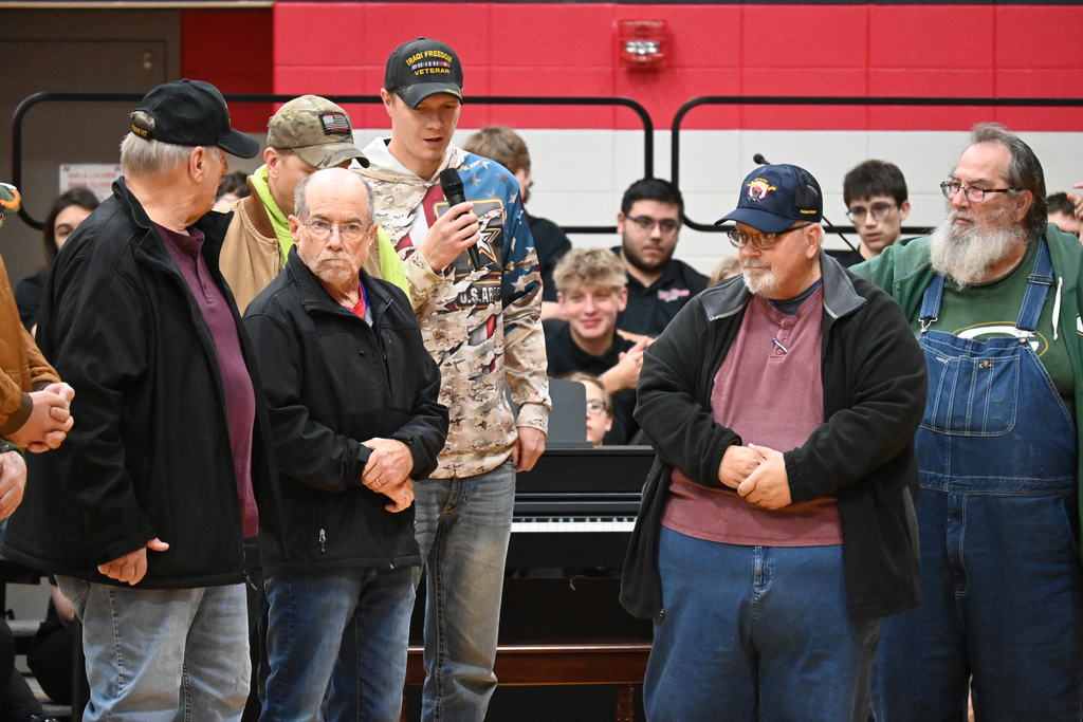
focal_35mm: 300
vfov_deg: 4.6
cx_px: 542
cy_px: 361
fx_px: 9026
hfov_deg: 6.9
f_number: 6
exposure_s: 1/125
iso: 8000
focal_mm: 200
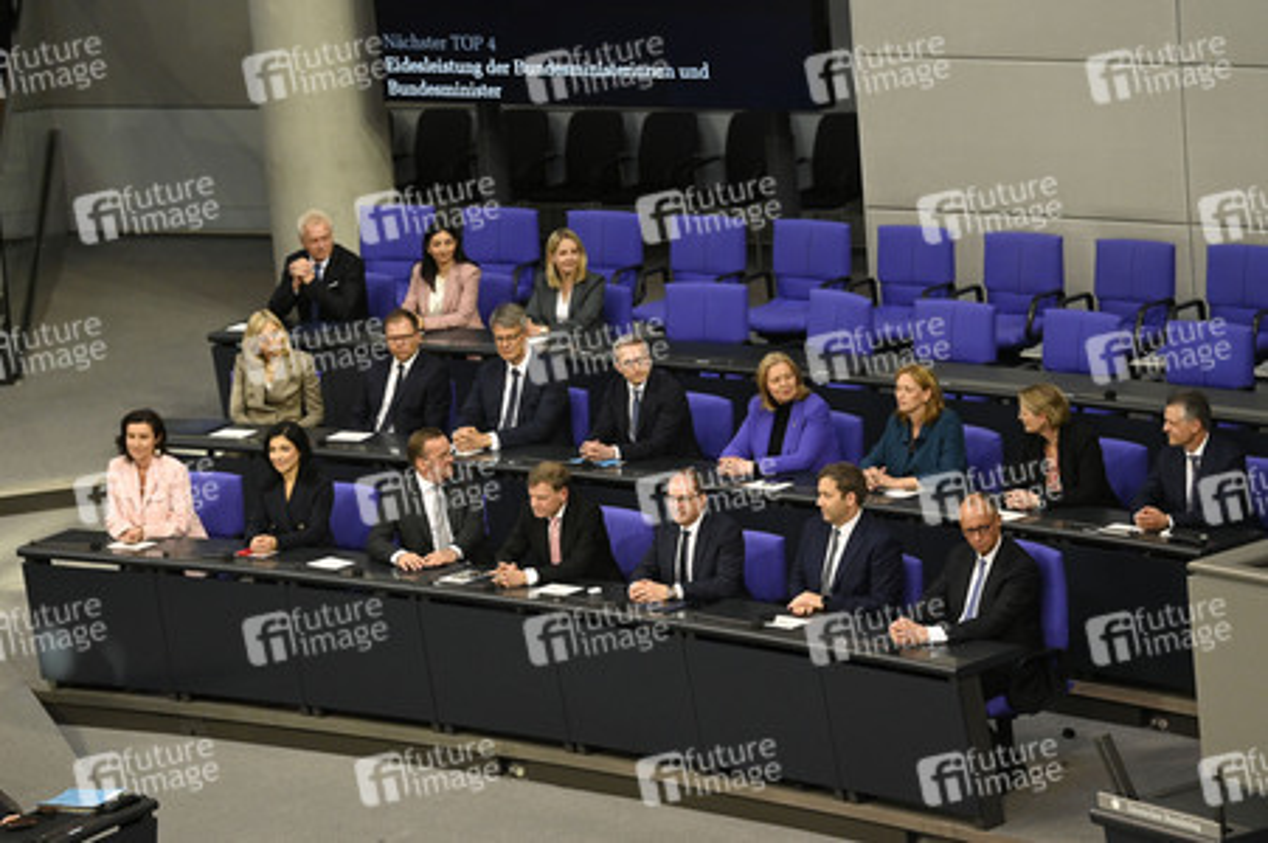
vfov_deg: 8.6
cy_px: 422
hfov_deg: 12.8
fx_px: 5631
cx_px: 634
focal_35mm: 160
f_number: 4
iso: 5000
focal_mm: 160
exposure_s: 1/640
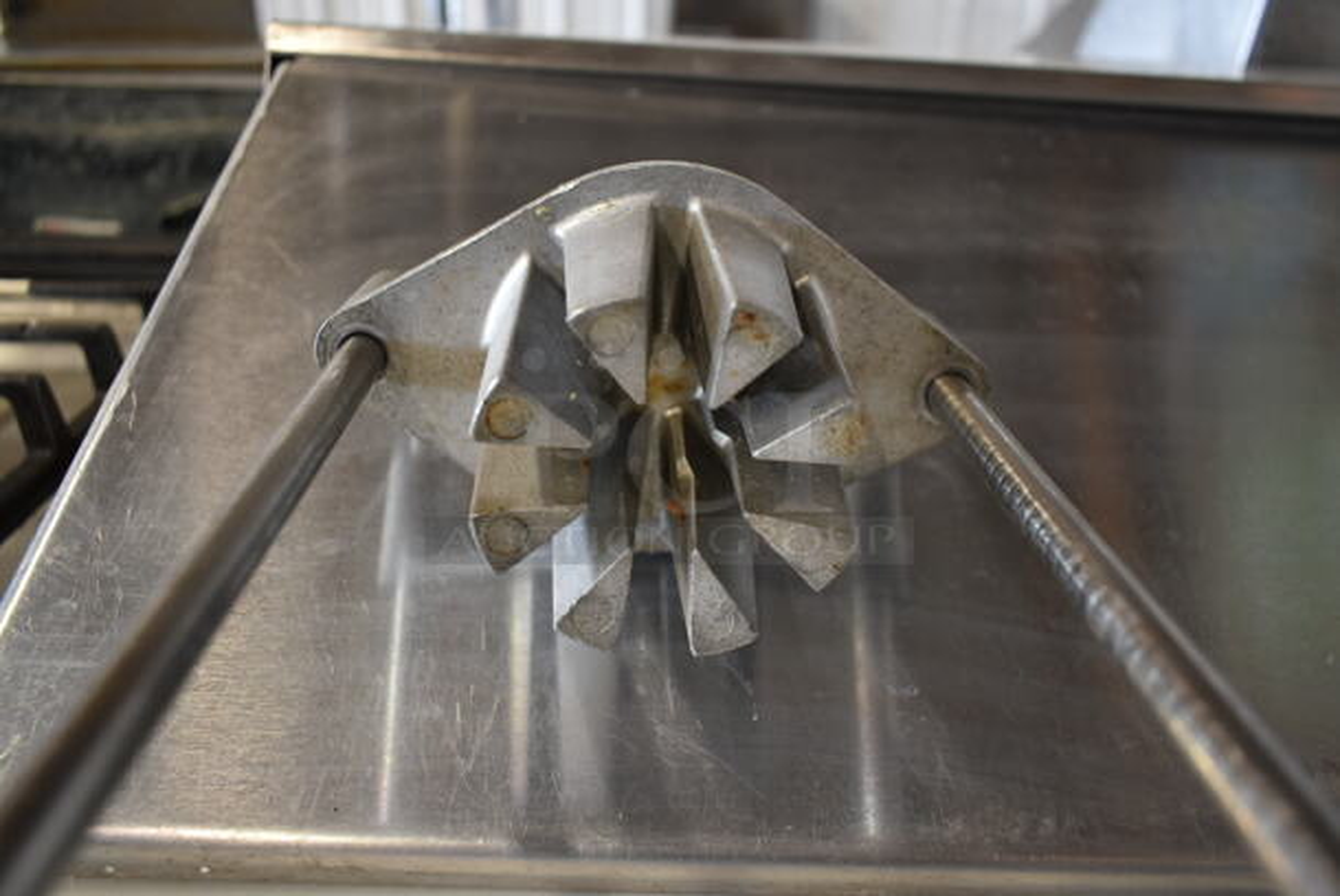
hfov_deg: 67.3
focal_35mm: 27
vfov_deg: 48.0
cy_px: 448
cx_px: 670
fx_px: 1006
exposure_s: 1/30
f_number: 3.5
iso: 560
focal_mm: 18
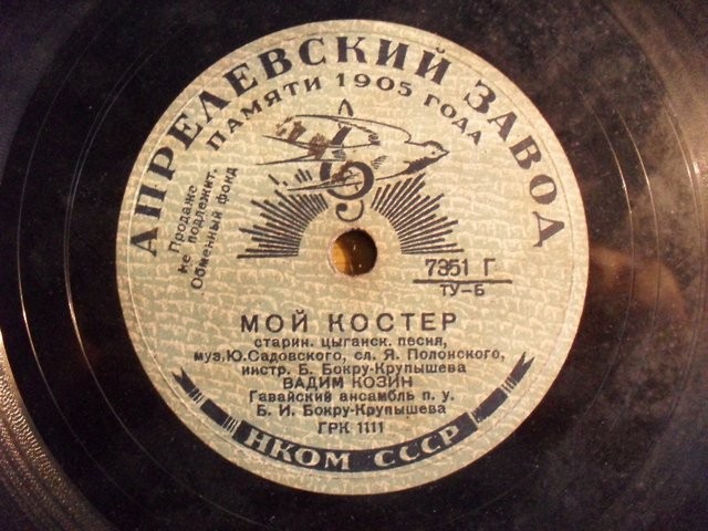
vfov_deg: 37.7
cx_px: 354
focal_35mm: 38
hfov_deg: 49.0
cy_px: 266
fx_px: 777
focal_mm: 6.3
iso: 400
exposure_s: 1/30
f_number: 2.8
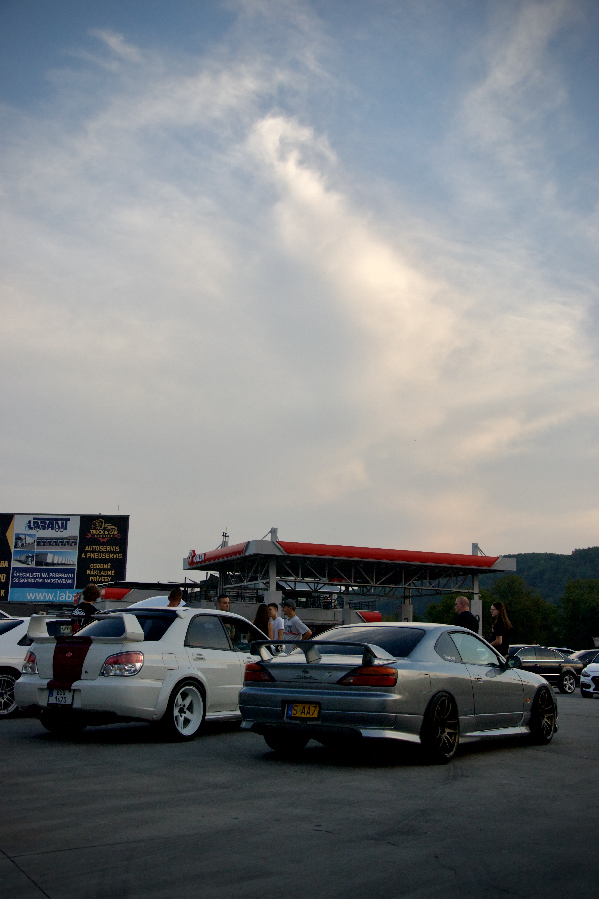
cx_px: 300
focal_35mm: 39
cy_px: 450
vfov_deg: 49.6
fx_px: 973
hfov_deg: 34.2
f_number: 5.6
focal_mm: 26
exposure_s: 1/800
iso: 400
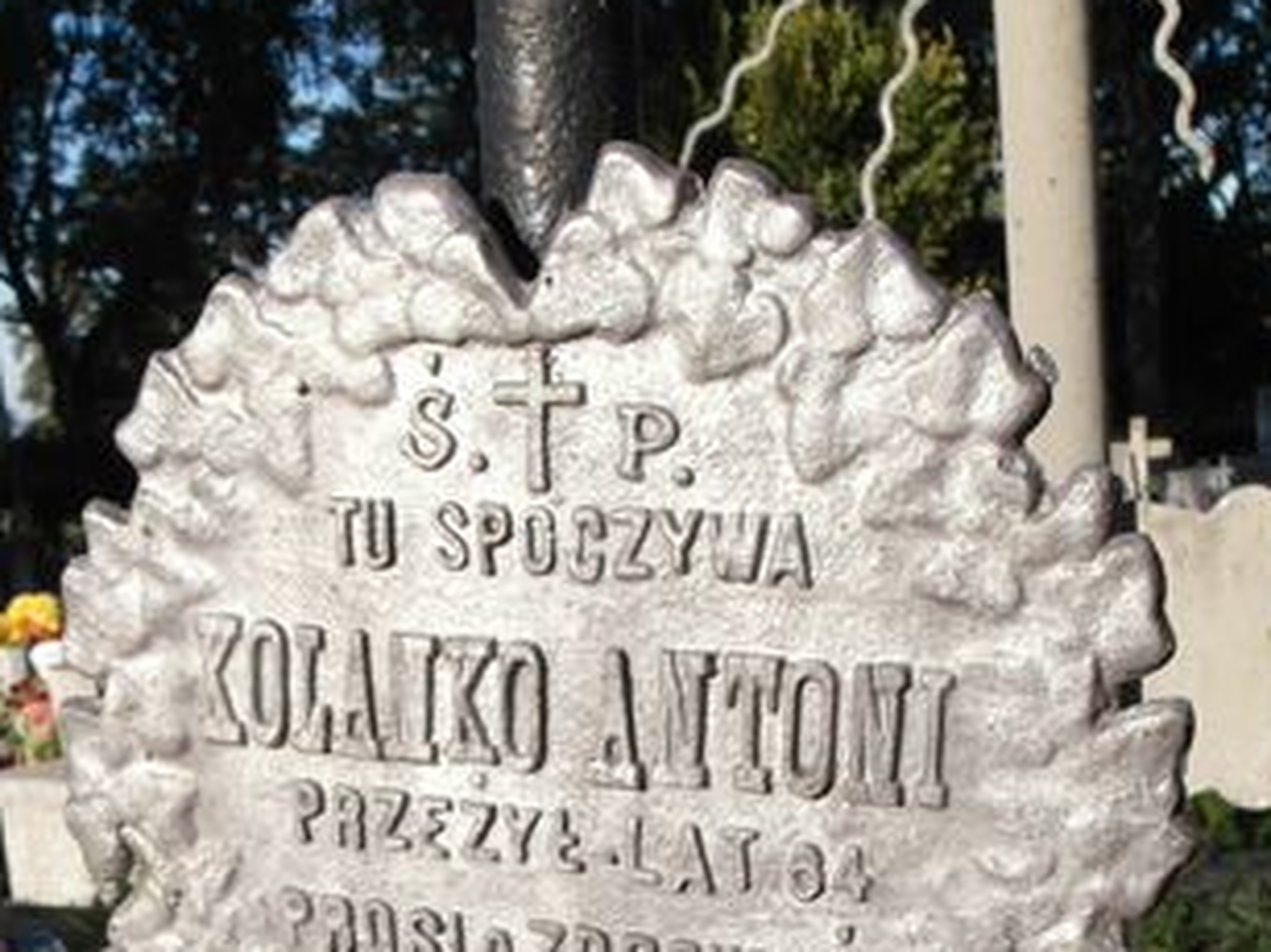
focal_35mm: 50
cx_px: 530
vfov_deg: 28.3
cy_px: 807
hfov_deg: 38.1
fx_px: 1835
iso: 80
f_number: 4.4
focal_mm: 5.2
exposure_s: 1/350
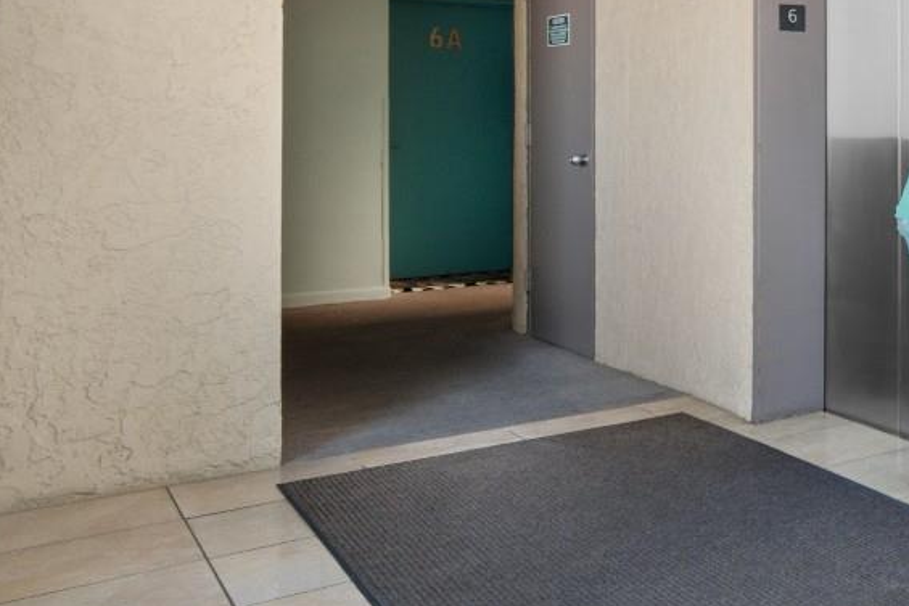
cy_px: 104
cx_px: 1263
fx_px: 1086
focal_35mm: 43
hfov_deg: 31.3
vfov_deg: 30.3
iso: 100
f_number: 4.5
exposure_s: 1/15
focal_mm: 10
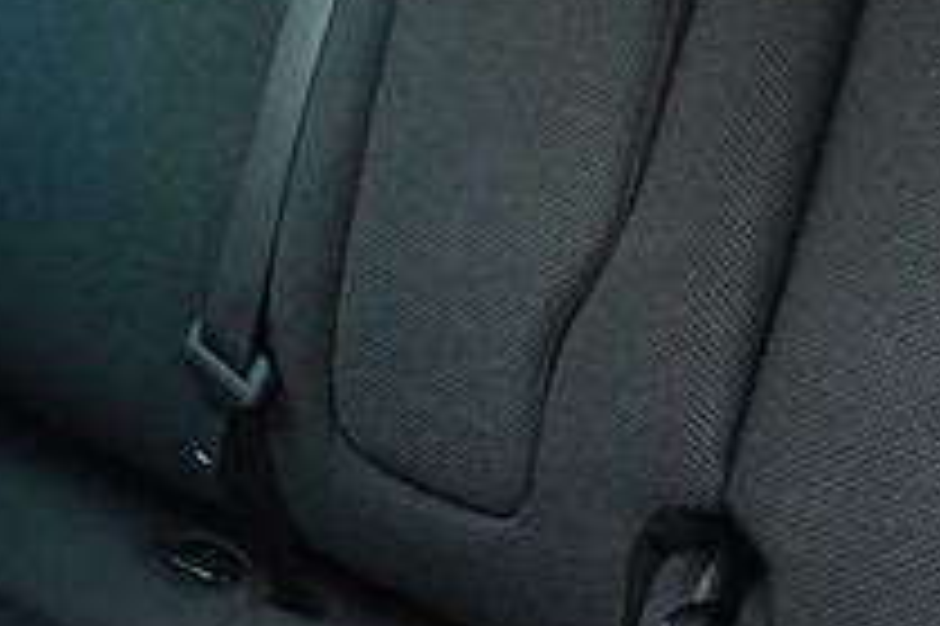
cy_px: -117
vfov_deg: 14.4
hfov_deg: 21.3
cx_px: 971
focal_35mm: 92
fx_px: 2400
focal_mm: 20
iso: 2800
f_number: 3.8
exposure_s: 1/125
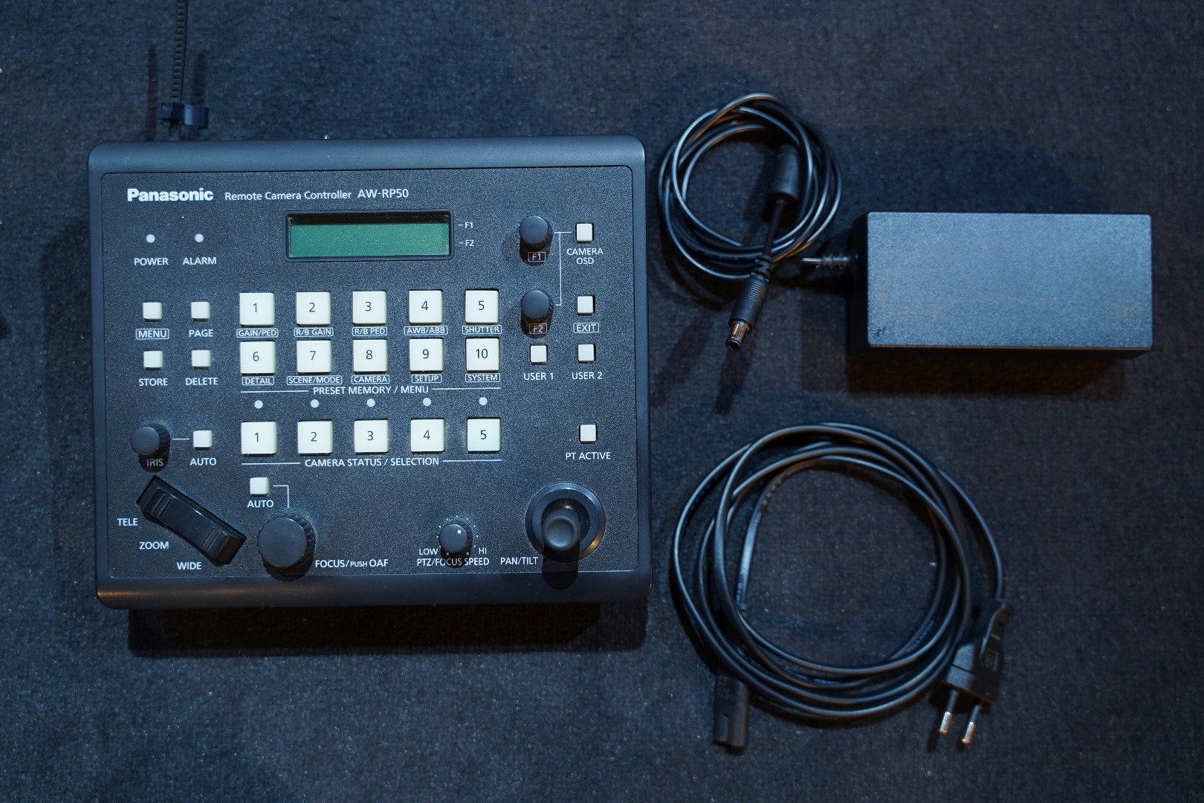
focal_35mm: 41
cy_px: 402
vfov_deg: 32.6
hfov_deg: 47.4
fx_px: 1371
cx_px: 602
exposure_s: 1/50
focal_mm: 41
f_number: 2.8
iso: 640
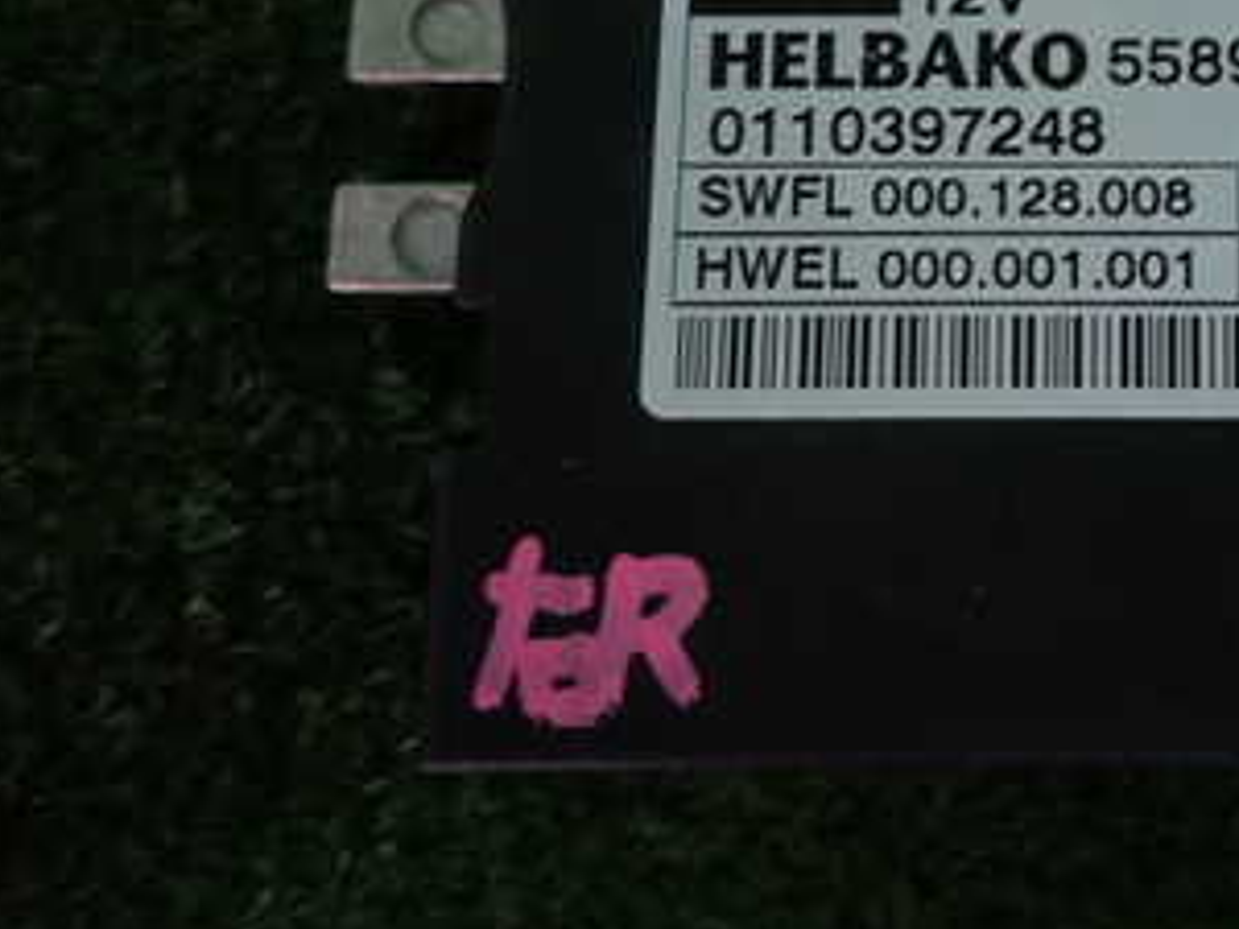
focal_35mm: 50
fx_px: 1790
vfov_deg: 27.8
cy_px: 62
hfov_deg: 35.7
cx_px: 1140
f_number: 2
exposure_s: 1/60
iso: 200
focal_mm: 4.5
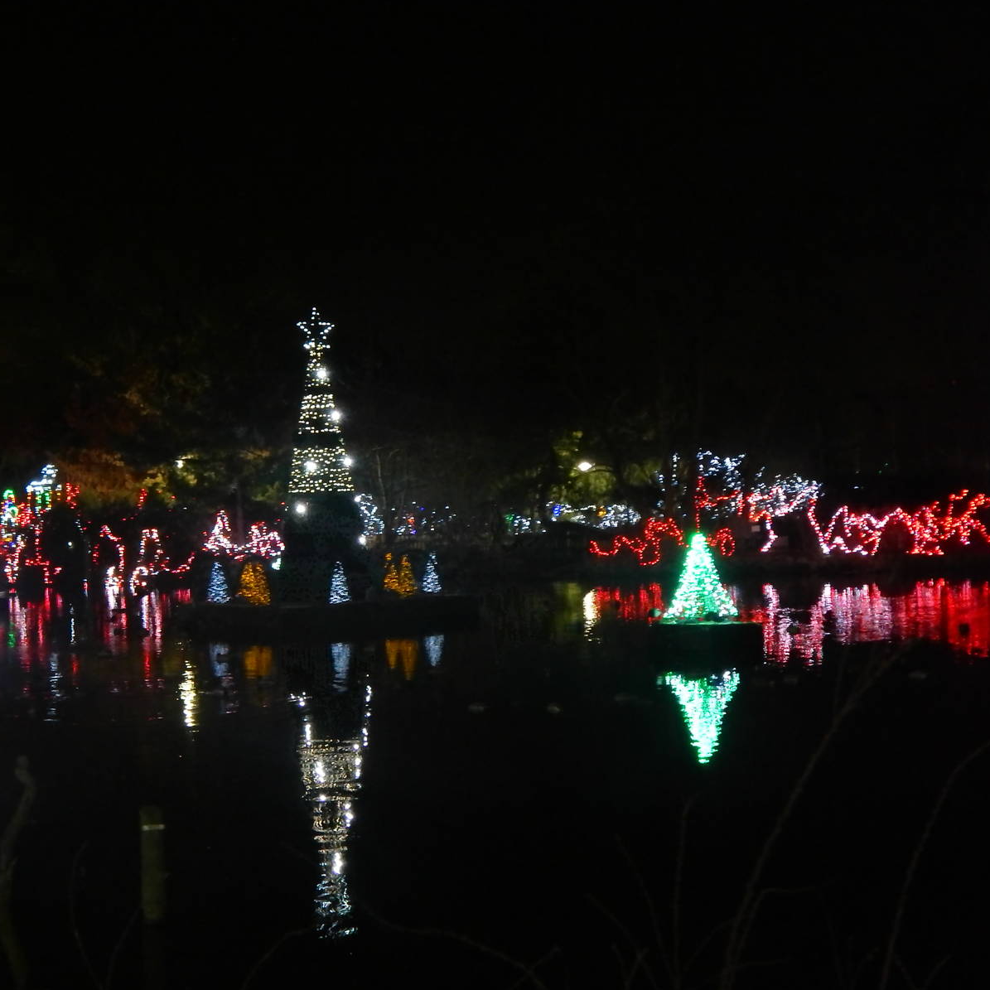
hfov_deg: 29.4
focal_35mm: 58
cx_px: 365
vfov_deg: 29.6
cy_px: 495
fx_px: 1877
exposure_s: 1/8
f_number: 3.7
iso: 1600
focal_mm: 8.6
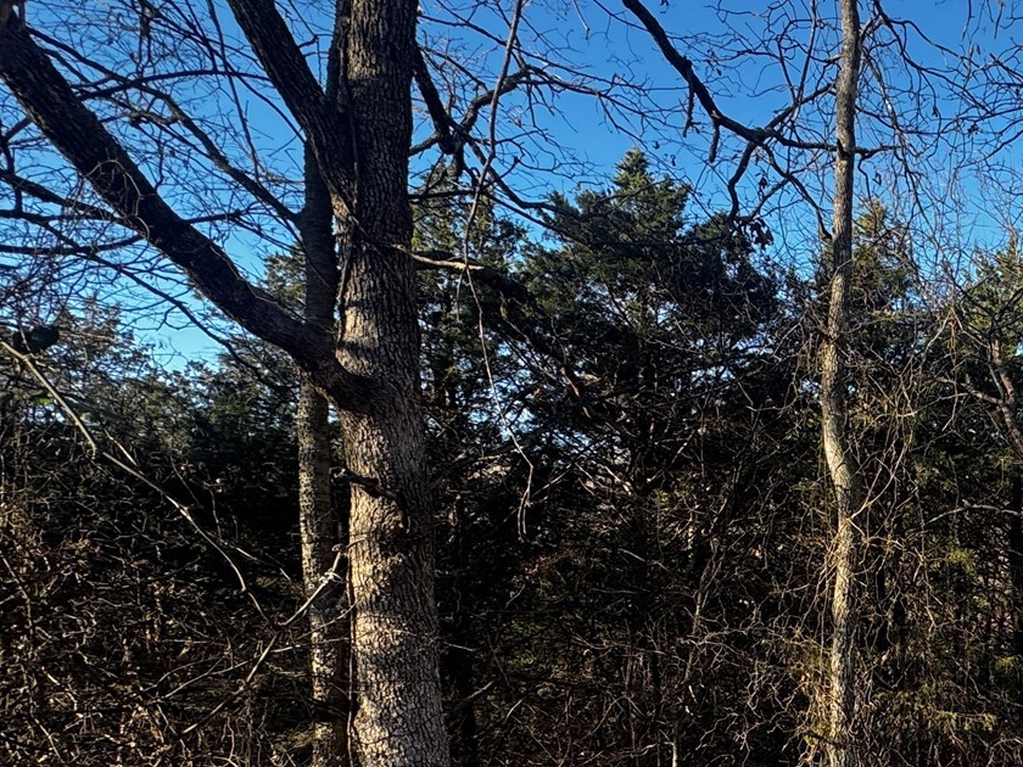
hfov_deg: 44.1
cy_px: 584
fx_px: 946
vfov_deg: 42.7
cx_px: 1117
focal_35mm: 32
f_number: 2.2
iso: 40
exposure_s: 1/263
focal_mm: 2.22
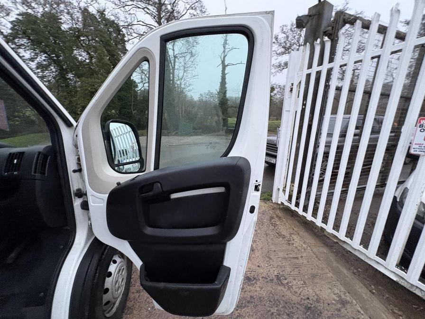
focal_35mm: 14
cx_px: 212
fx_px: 172
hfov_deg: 102.1
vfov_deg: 85.7
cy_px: 160
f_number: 2.2
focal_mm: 2.22
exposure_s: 1/60
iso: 500
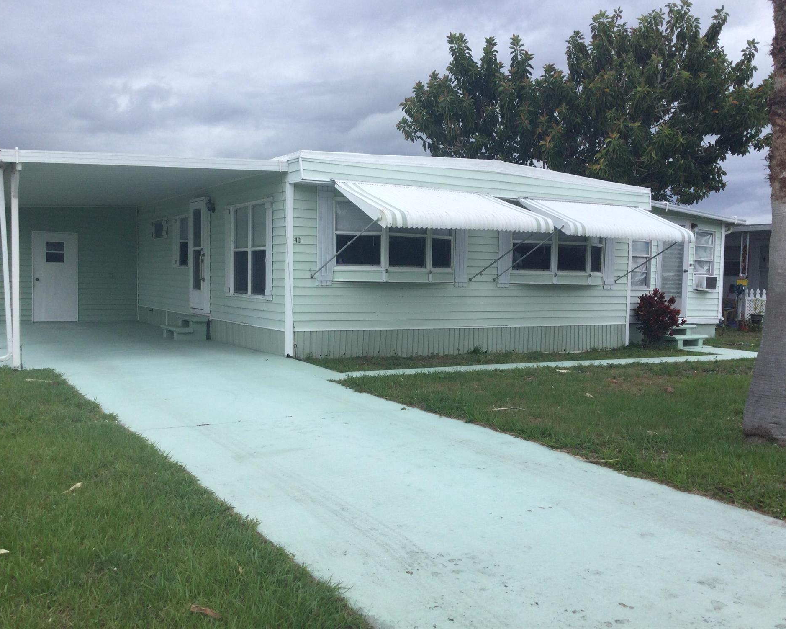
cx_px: 390
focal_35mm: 33
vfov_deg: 44.5
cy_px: 308
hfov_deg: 54.2
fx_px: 768
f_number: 2.4
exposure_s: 1/445
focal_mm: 3.3
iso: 25
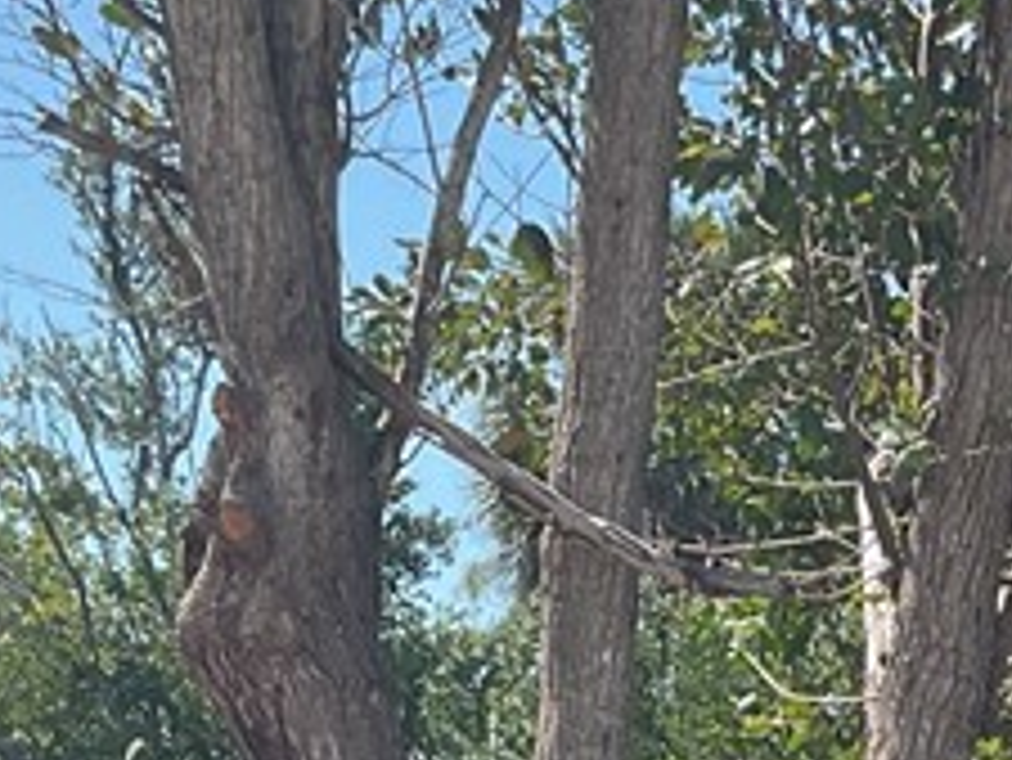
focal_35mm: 132
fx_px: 3861
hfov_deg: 14.7
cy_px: 1363
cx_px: 1016
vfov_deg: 10.6
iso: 16
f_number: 1.8
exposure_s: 1/1055
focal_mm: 3
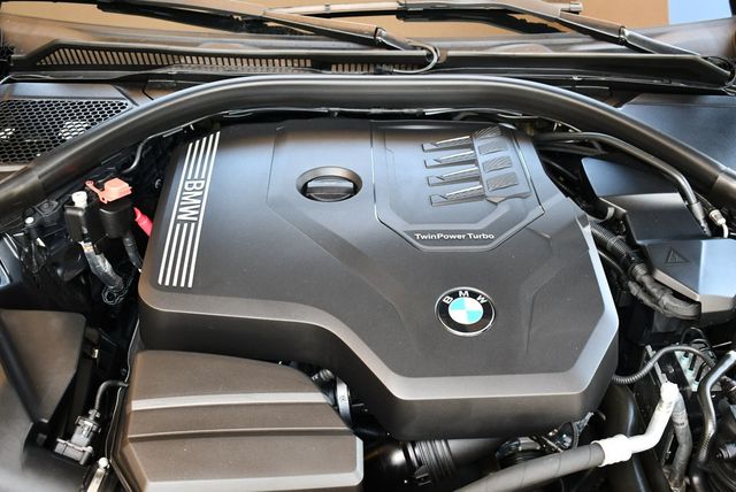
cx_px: 368
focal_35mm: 44
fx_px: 900
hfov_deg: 44.5
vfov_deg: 30.6
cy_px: 246
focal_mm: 22
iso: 800
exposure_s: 1/160
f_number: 3.8
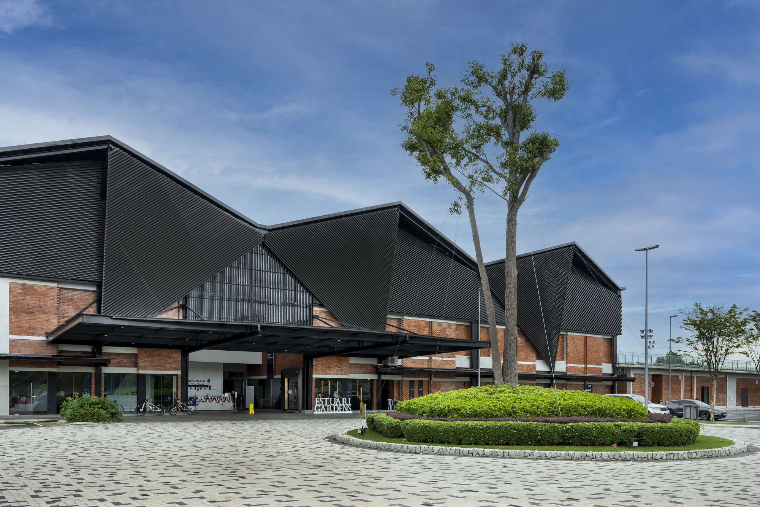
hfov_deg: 68.4
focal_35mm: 26
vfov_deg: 48.7
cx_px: 380
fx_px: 559
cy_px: 254
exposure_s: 1/60
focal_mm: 26.5
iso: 200
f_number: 13
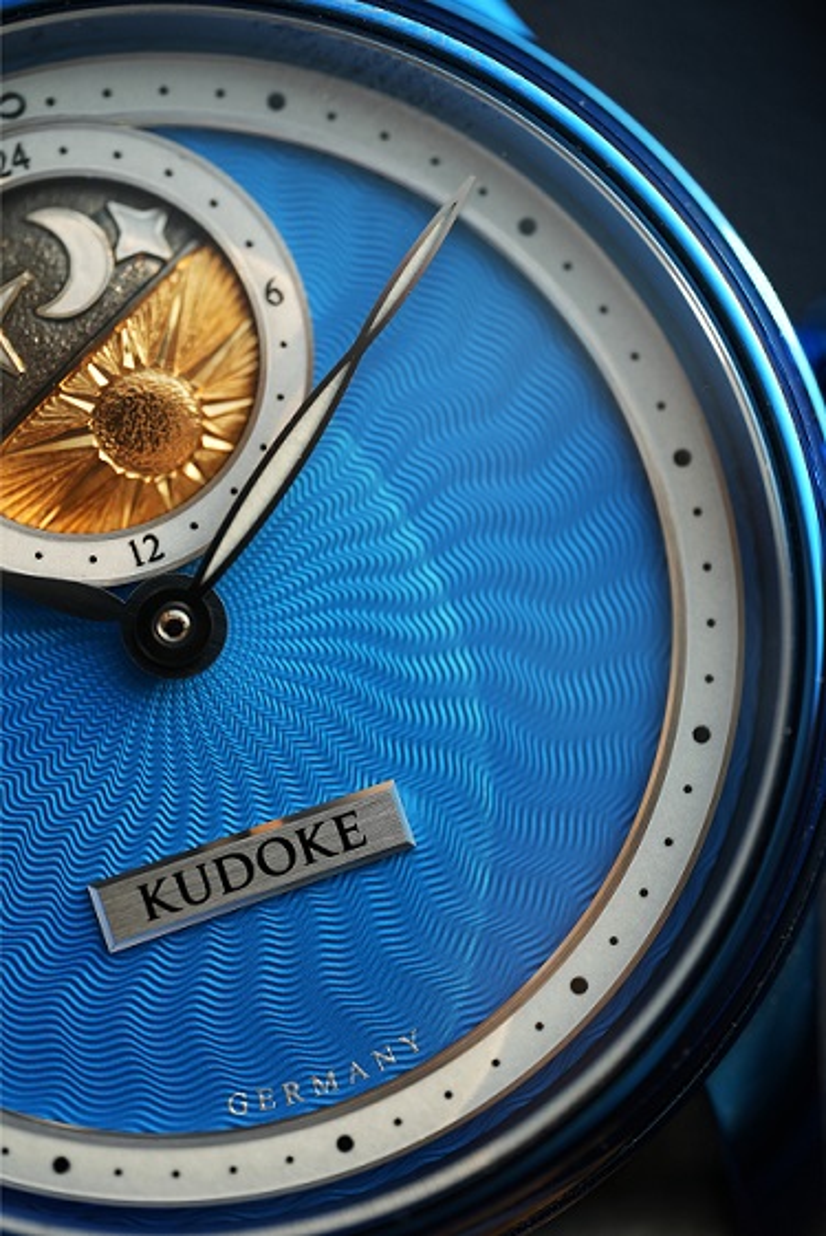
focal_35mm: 105
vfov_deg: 19.4
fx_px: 3607
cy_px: 618
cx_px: 413
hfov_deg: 13.1
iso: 1000
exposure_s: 1/250
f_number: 2.8
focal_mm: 105
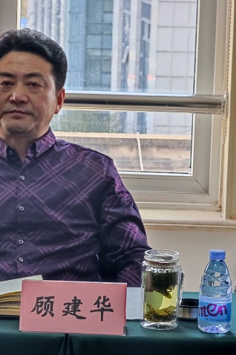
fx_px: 1743
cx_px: 35
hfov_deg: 7.7
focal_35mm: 177
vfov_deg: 11.6
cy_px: 178
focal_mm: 22
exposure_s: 1/50
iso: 689
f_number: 4.1
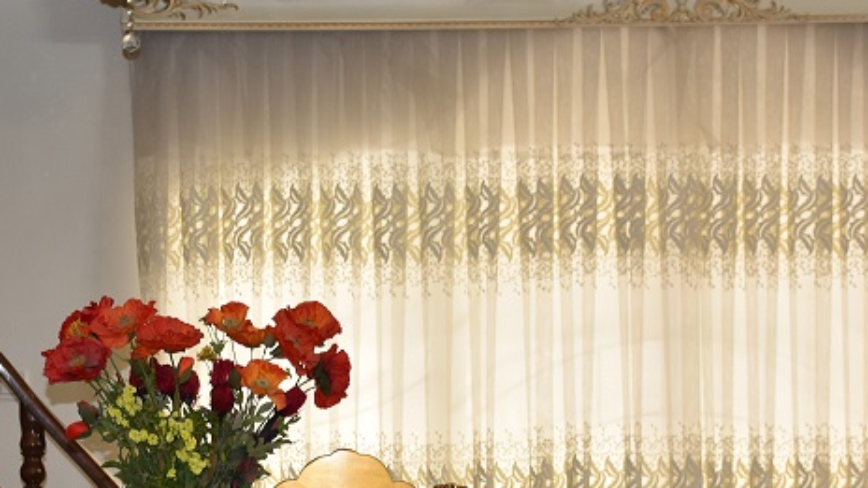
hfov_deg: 18.6
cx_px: 331
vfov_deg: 10.4
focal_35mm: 115
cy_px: 583
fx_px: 2647
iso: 400
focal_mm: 34
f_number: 4.2
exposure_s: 1/60
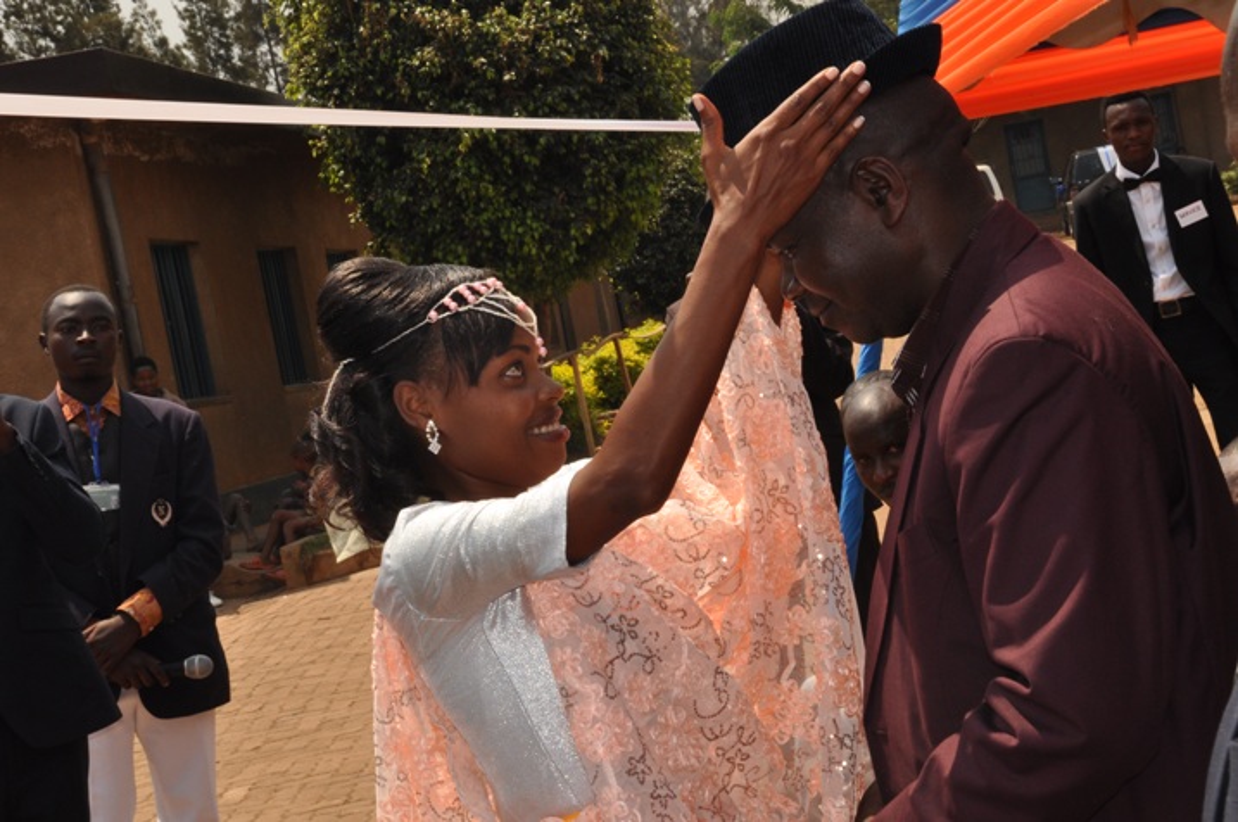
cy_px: 411
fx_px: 2576
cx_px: 619
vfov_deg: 18.1
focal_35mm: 75
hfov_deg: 27.0
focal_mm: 50
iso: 500
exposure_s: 1/200
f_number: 22
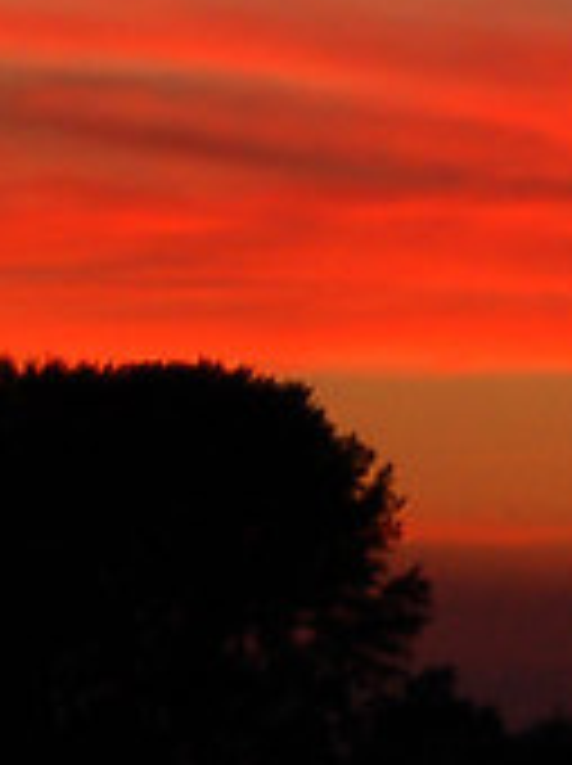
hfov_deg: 3.2
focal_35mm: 458
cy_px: -488
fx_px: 10125
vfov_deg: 4.3
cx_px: 1144
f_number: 5.6
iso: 400
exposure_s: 1/125
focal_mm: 45
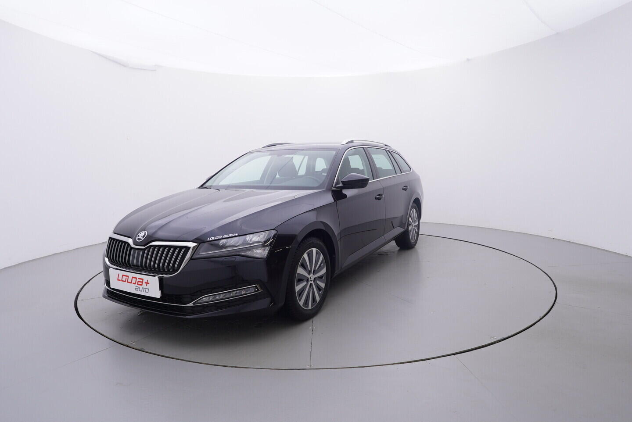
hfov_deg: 77.3
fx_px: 395
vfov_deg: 56.2
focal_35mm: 22
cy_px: 211
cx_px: 316
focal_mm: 15
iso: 200
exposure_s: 1/80
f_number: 5
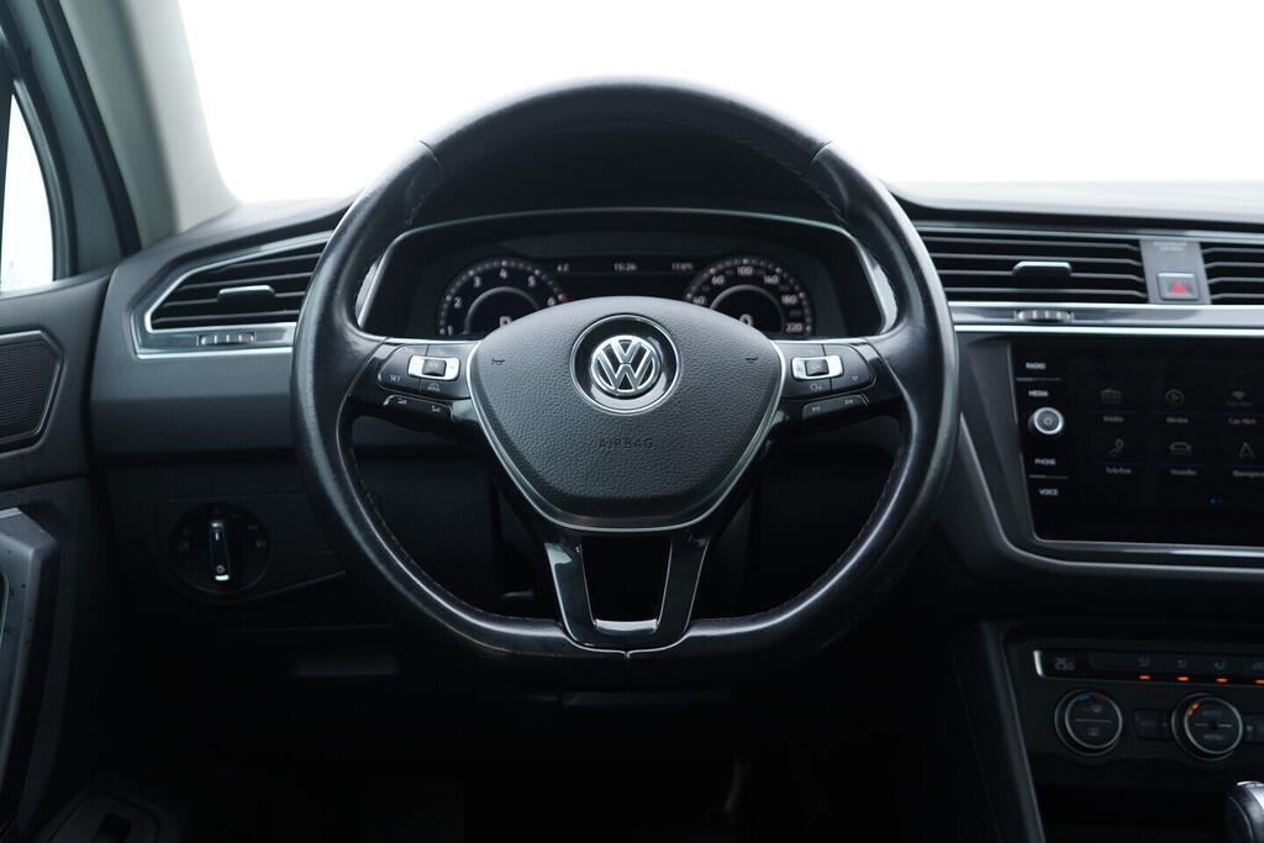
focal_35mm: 36
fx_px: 1264
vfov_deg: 36.9
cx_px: 632
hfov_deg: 53.1
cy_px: 422
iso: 200
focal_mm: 24
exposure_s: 1/40
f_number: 2.8
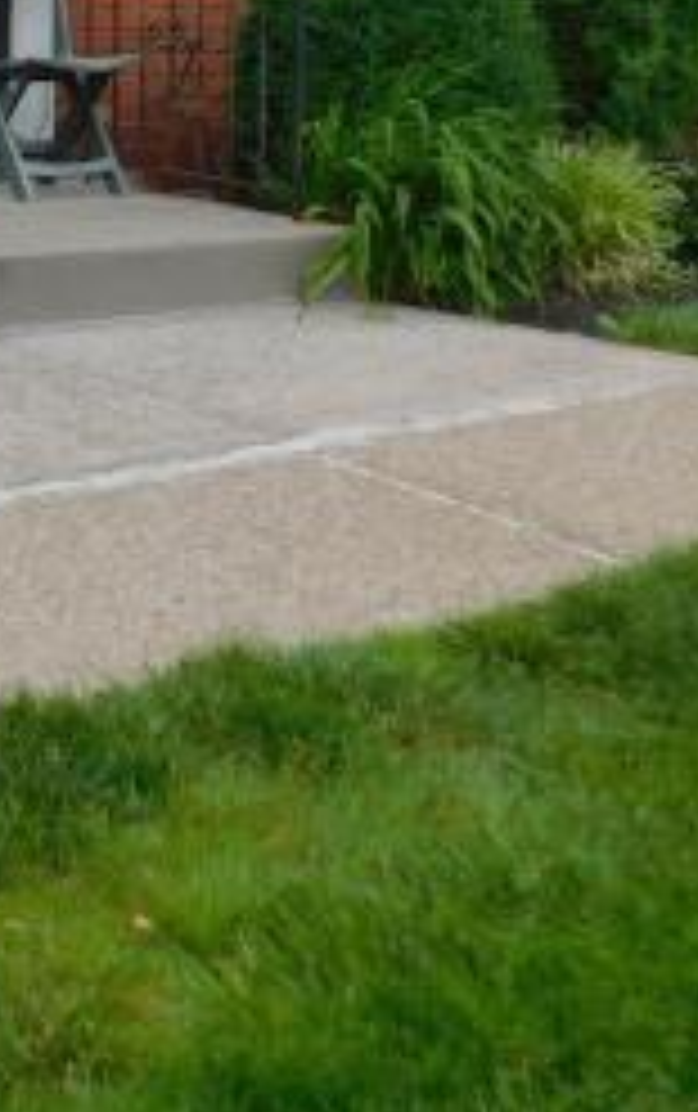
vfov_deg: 26.9
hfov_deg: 16.5
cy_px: -68
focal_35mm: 71
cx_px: -392
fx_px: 2155
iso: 125
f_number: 3
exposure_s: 1/640
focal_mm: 4
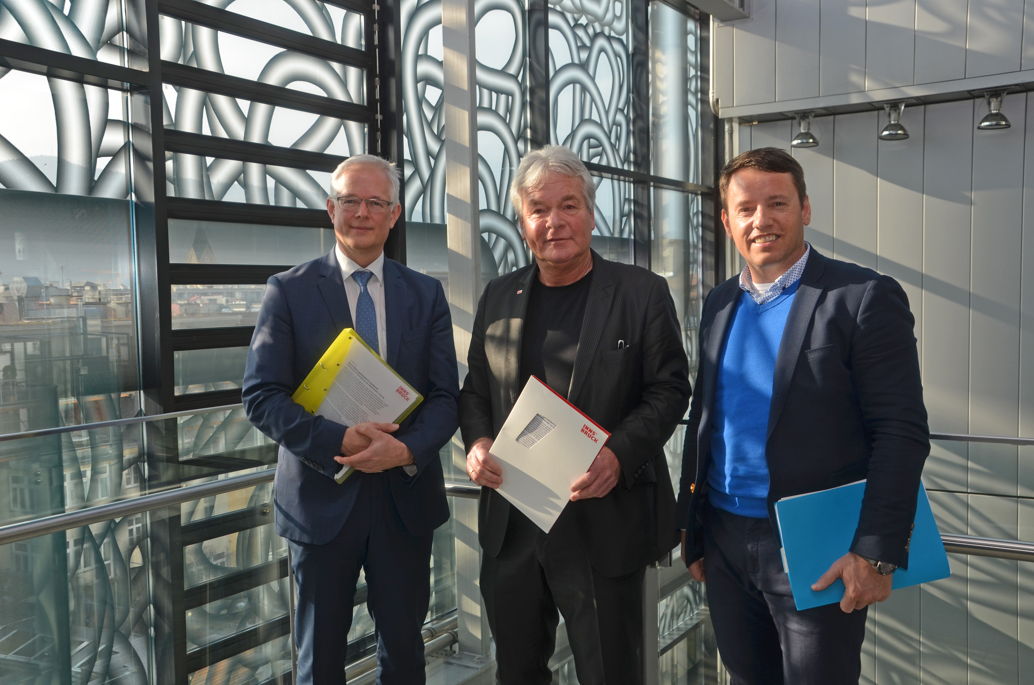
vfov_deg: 36.7
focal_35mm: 36
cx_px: 517
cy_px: 342
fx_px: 1032
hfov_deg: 53.2
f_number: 5.6
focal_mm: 24
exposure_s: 1/125
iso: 100
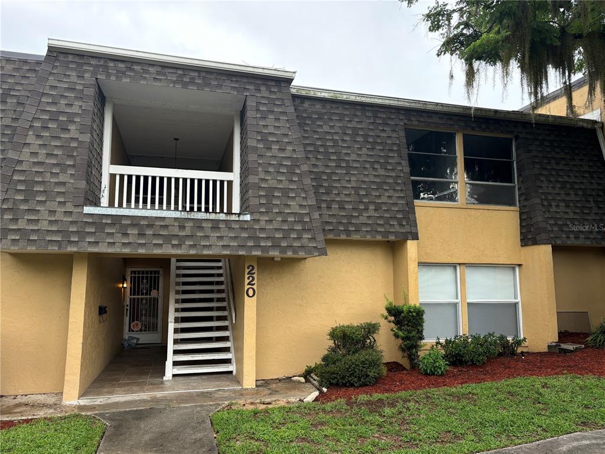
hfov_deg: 67.3
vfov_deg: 53.1
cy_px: 227
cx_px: 302
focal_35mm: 26
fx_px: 454
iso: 64
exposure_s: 1/158
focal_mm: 5.96
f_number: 1.6
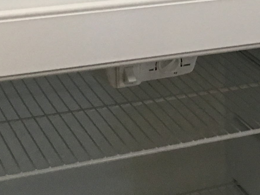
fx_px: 991
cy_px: 1
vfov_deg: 11.1
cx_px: 430
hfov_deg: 13.7
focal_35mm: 132
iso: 100
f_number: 2.2
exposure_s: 1/30
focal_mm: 4.15
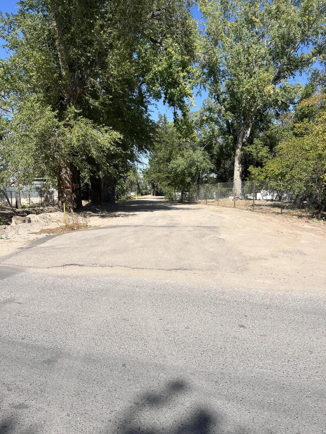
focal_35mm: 26
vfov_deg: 67.3
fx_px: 326
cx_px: 163
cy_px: 217
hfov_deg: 53.1
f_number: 1.5
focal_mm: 5.7
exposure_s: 1/4115
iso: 50
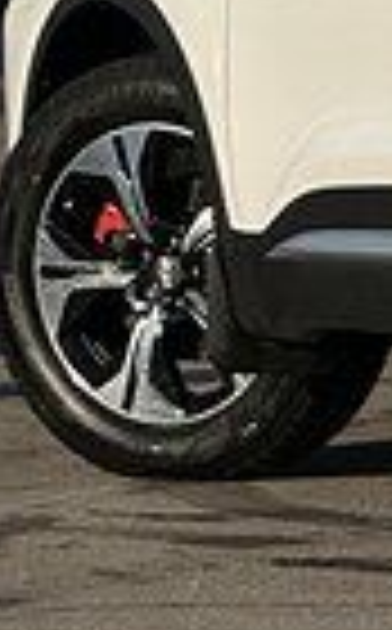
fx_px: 8565
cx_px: 1113
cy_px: -36
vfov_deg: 4.2
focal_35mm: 499
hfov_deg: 2.6
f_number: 2.8
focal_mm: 15.66
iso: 50
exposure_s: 1/3344
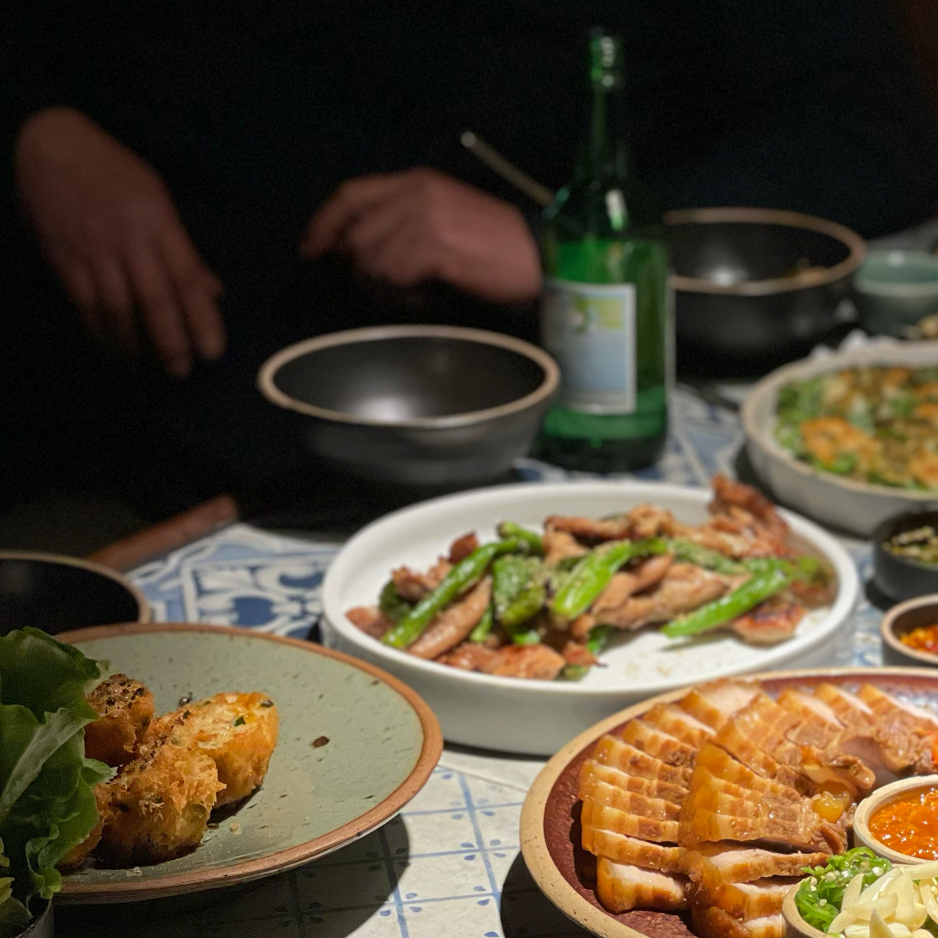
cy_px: 700
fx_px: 3035
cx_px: 917
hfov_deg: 17.2
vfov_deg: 17.5
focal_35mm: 99
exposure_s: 1/120
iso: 100
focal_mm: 6
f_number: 2
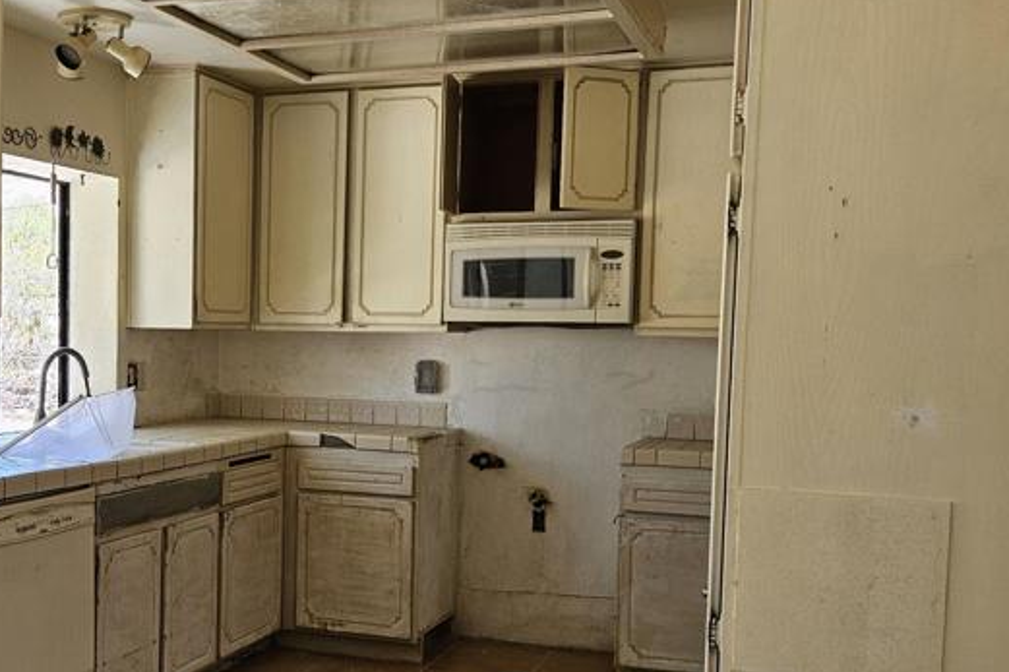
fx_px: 1317
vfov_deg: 28.6
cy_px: 409
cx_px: 281
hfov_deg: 41.0
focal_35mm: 47
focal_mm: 5.4
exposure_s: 1/120
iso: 80
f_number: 1.8
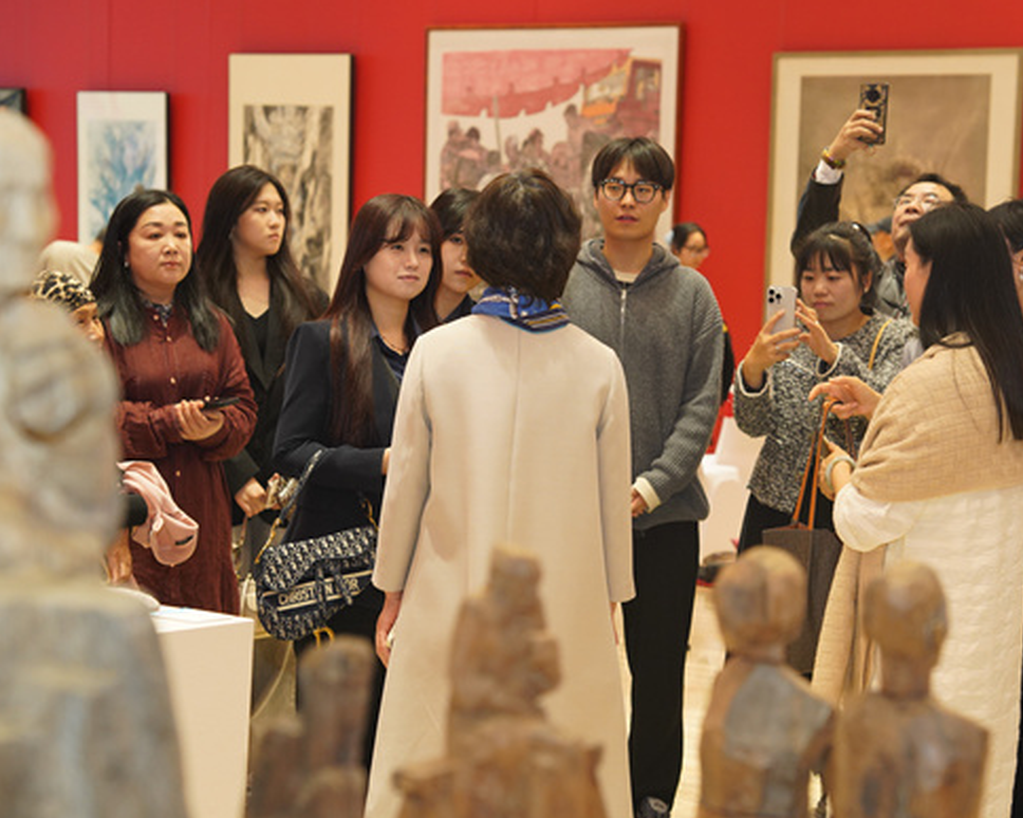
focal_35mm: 95
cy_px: 350
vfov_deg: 16.2
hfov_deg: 20.1
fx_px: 2876
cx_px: 619
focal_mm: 70
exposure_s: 1/125
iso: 1250
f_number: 4.5
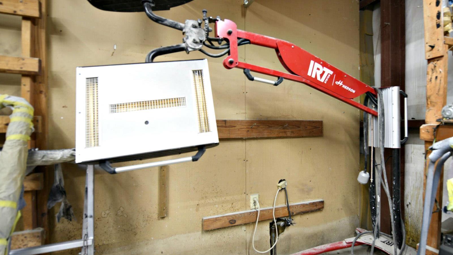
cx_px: 273
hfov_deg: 91.4
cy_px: 130
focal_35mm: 18
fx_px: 216
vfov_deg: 61.0
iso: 360
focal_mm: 14
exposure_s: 1/15
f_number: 2.8
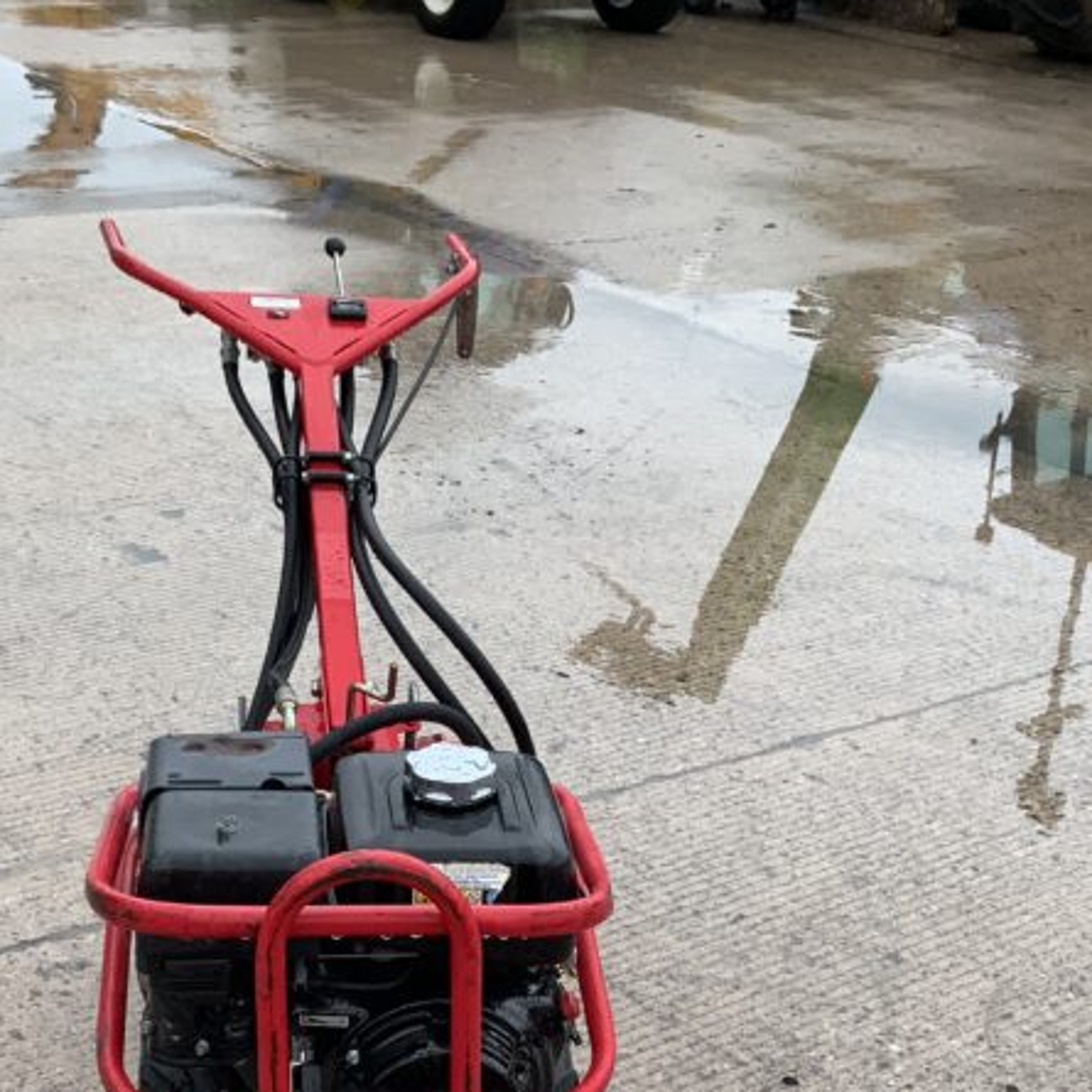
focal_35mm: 59
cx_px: 508
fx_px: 2106
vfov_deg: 28.5
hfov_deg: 29.1
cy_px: 854
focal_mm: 3
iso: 16
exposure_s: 1/367
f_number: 1.8
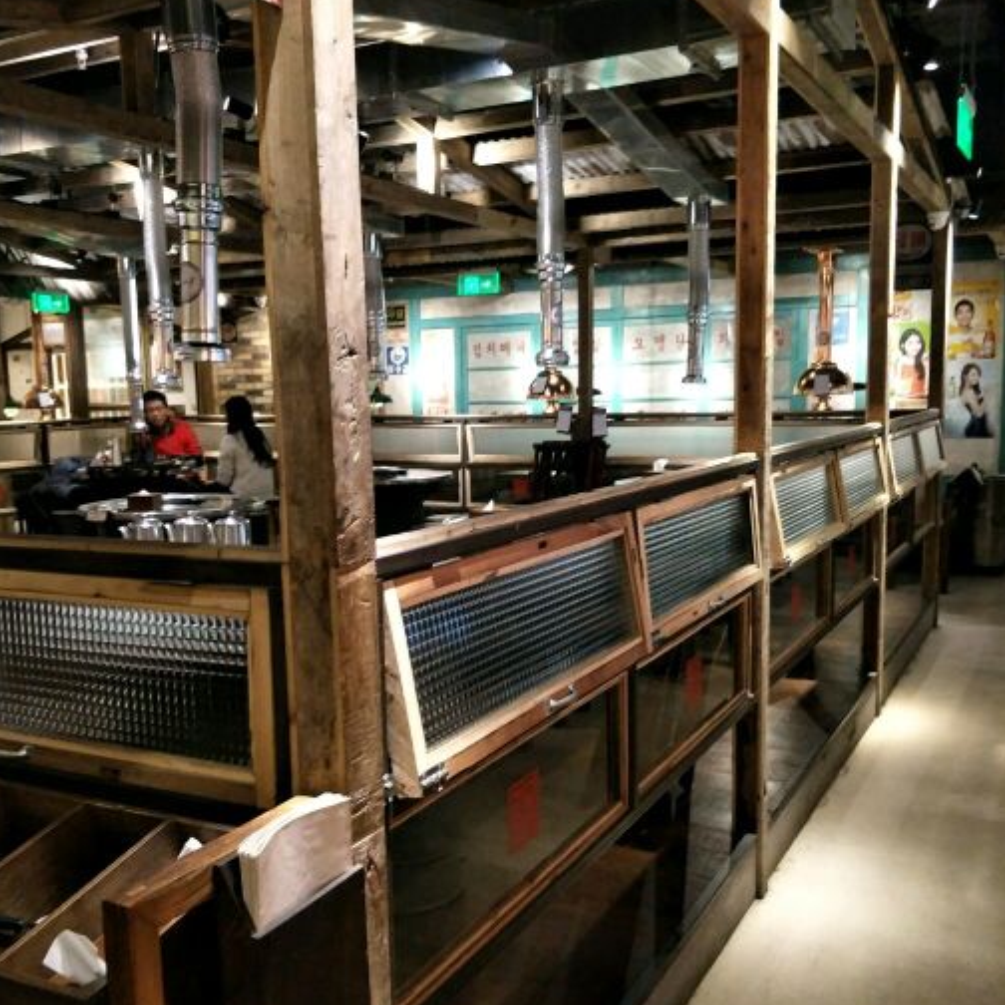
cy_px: 546
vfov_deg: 59.0
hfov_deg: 59.1
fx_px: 887
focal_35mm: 27
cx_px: 486
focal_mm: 3.79
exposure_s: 1/33
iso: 420
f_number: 1.7
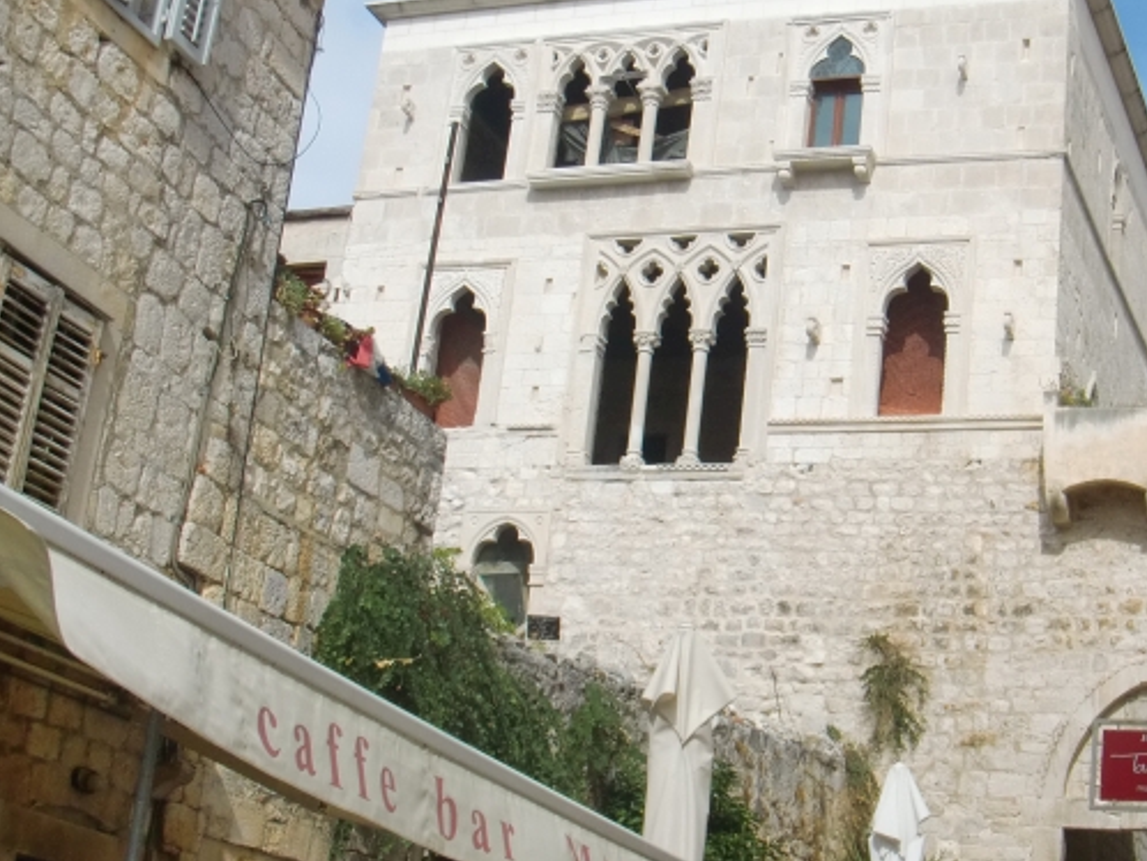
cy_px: 396
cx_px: 797
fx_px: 2022
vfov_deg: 24.0
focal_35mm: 61
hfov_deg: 31.3
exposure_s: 1/250
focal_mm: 6.66
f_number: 8.9
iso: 100
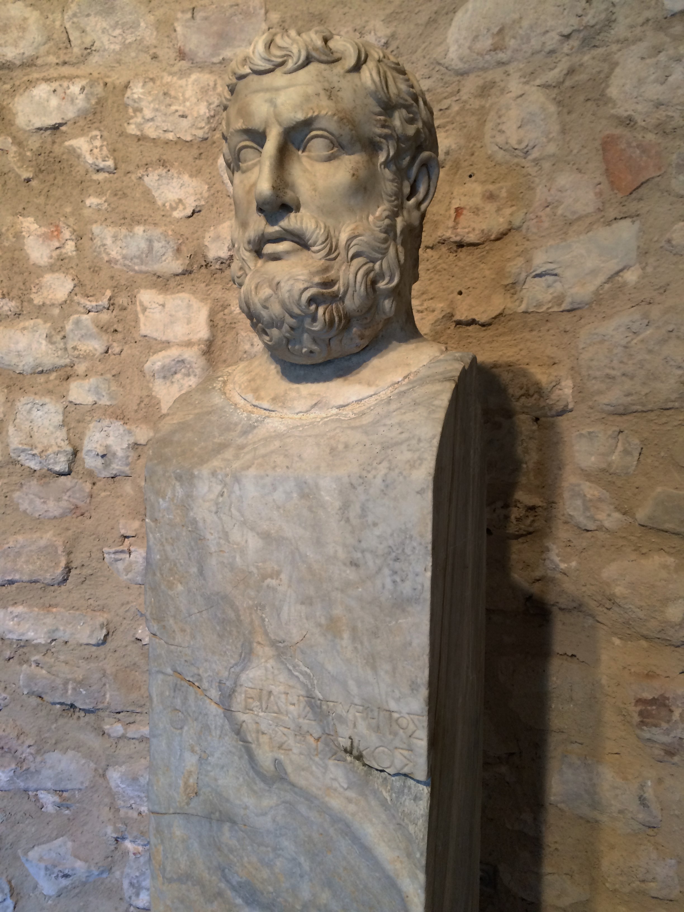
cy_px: 456
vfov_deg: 61.7
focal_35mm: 29
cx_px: 342
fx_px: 764
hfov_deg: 48.2
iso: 160
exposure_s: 1/33
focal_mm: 4.15
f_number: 2.2
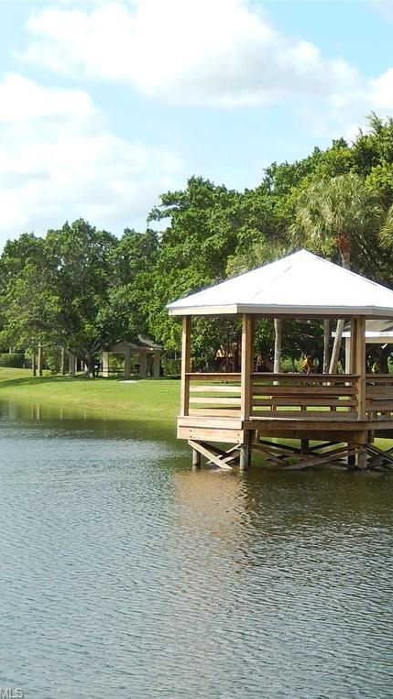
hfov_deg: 12.2
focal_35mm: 98
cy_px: 350
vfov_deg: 21.8
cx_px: 424
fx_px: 1816
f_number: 4.8
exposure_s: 1/400
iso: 125
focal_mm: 12
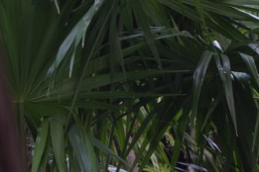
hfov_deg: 6.3
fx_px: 2331
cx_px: 419
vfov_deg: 4.2
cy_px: 94
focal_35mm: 324
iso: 400
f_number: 5.6
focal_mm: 55
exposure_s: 1/60
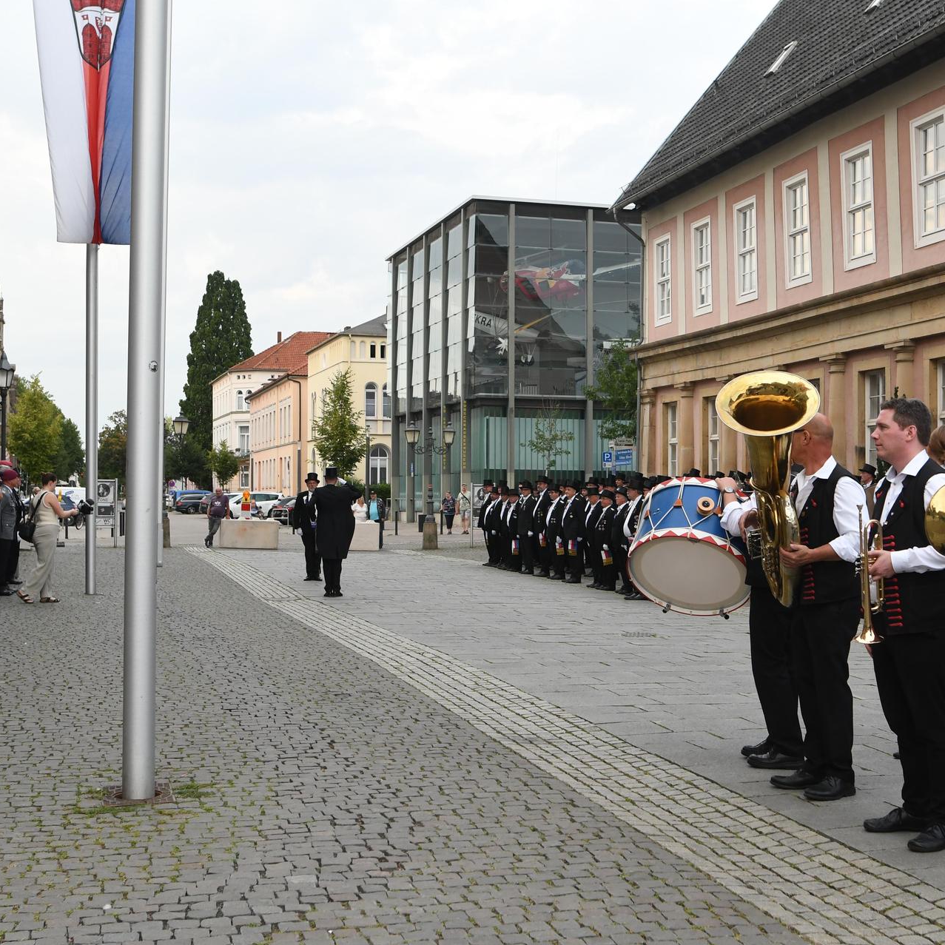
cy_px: 472
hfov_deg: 36.6
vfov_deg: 36.8
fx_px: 1421
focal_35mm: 46
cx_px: 590
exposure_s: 1/250
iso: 640
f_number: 5
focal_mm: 24
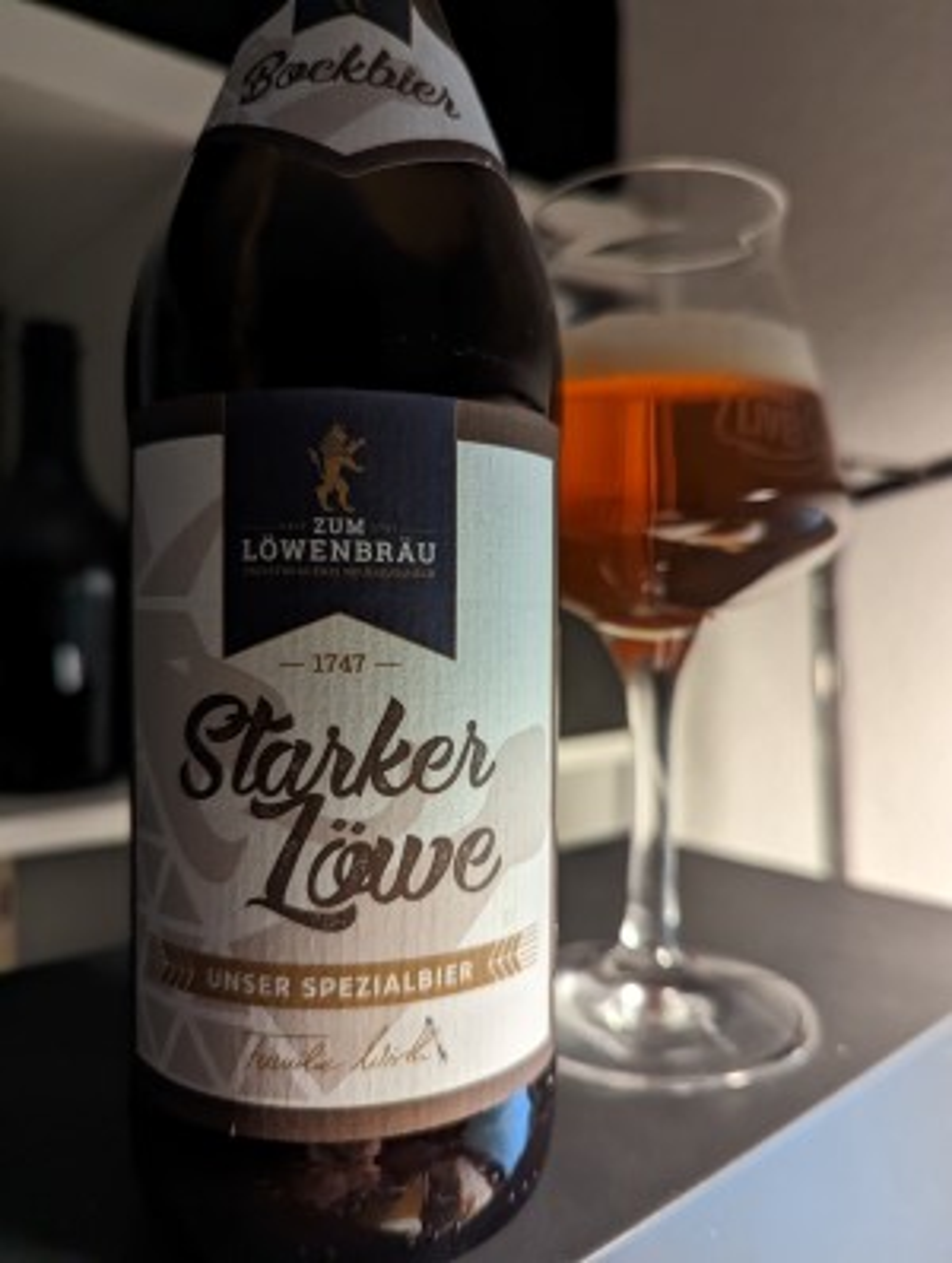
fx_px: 877
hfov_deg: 57.0
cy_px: 632
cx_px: 476
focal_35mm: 24
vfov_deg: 71.5
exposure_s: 1/76.2
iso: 822
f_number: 1.85
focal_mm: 6.81
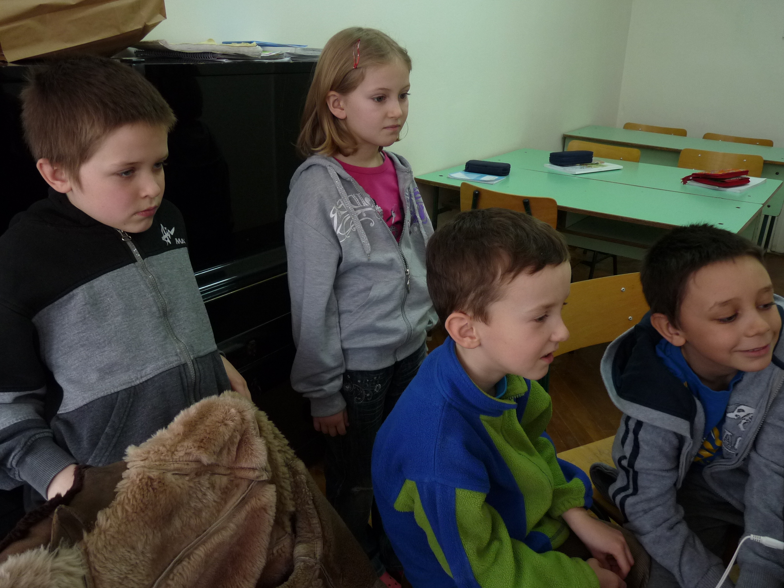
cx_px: 392
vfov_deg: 51.4
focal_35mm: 27
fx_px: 612
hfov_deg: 65.3
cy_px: 294
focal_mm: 4.8
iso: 200
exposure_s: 1/30
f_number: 2.8
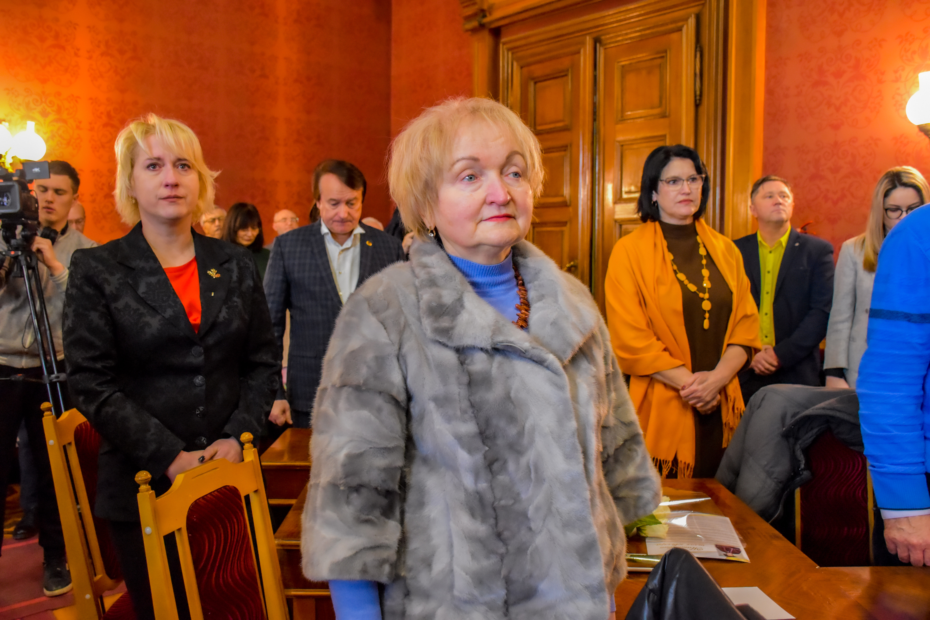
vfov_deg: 43.6
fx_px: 775
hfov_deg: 61.9
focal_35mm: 30
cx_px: 465
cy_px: 310
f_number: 3.5
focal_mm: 20
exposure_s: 1/60
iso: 4000
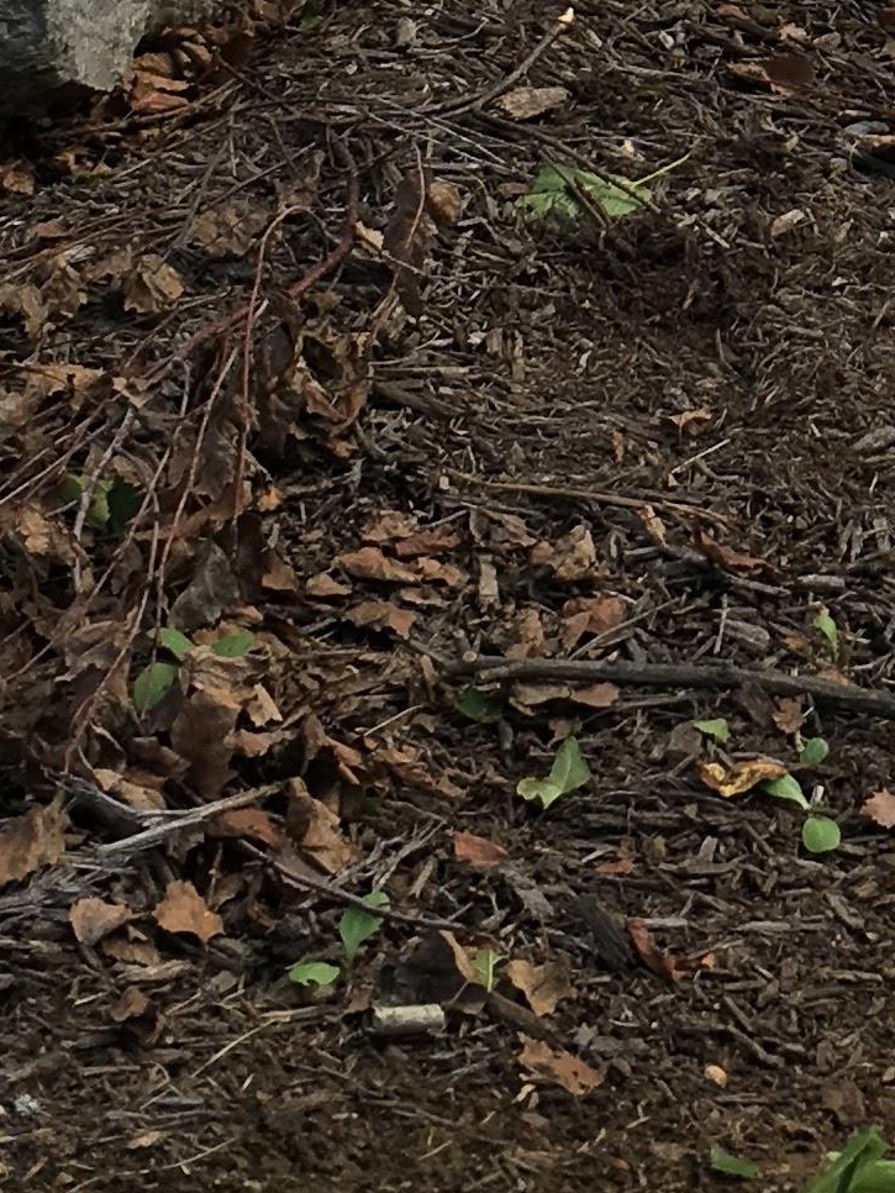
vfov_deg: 15.5
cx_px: 1083
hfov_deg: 12.0
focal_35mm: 121
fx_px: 4169
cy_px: -384
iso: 25
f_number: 2.2
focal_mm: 4.15
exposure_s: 1/565
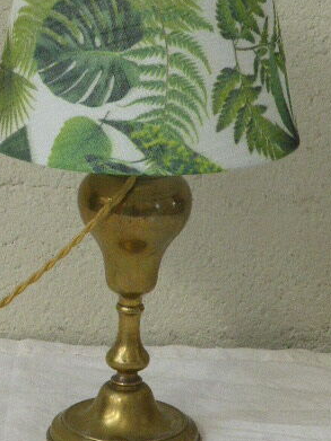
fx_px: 1901
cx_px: 127
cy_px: 168
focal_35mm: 149
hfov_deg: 9.9
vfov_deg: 13.2
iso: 500
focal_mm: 15.1
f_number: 5.2
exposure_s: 1/125
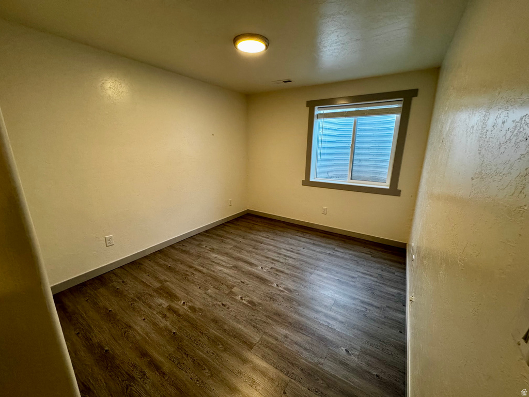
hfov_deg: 102.1
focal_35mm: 14
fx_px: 214
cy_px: 198
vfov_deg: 85.7
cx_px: 264
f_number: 2.2
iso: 320
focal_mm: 2.22
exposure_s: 1/120
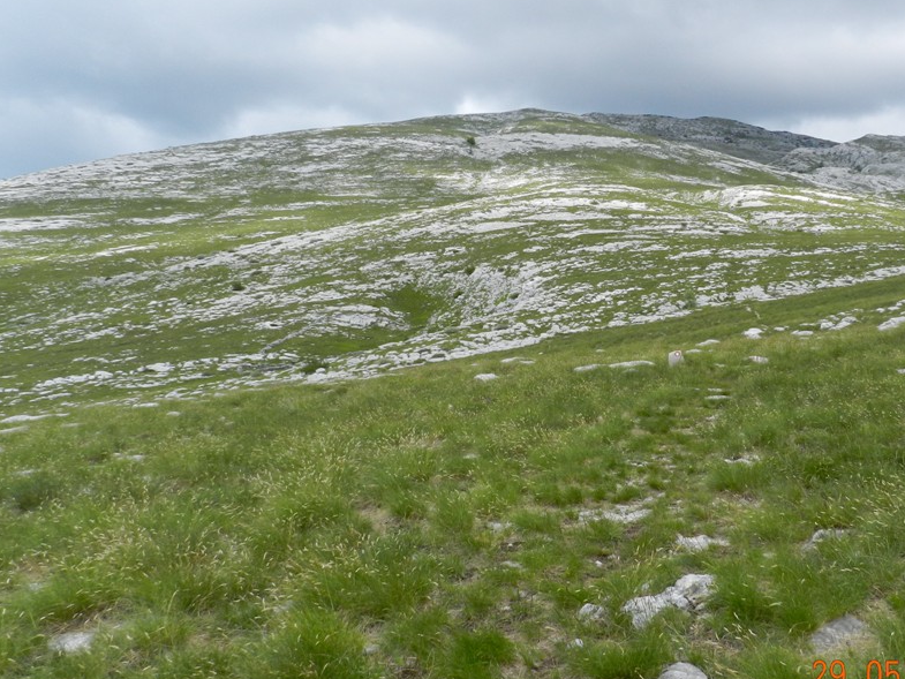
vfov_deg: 46.8
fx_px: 784
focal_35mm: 30
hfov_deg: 58.9
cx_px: 583
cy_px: 324
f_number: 4.5
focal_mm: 4
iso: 160
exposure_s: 1/800
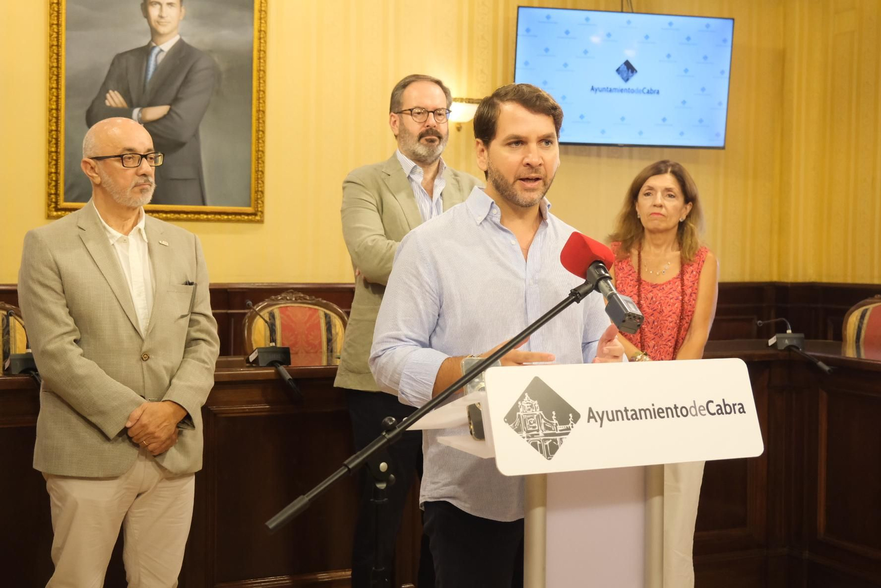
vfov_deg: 29.2
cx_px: 440
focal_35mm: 46
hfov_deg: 42.7
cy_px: 294
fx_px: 1126
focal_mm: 30.8
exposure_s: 1/250
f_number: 4
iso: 4000
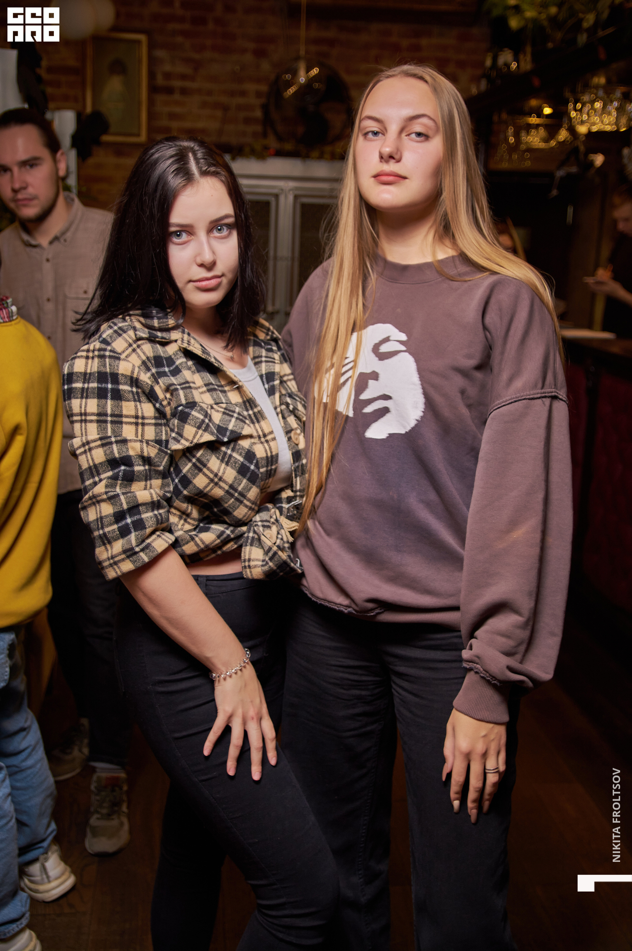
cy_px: 476
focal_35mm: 40
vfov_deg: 48.0
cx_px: 316
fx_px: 1068
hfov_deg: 33.0
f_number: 2.8
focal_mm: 27
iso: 320
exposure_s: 1/125
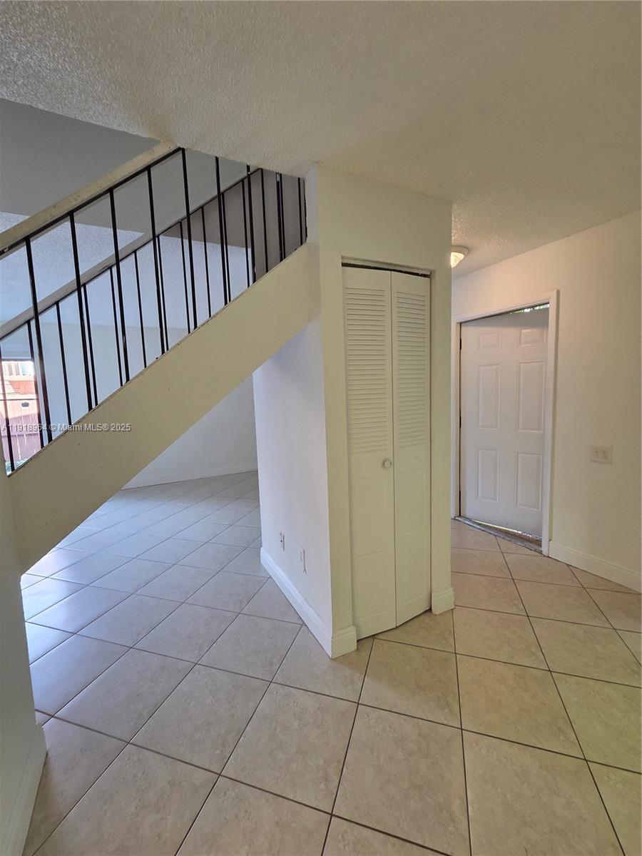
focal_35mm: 13
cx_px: 321
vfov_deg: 106.2
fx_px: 321
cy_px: 428
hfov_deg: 89.9
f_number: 2.2
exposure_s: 1/60
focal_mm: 2.2
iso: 250
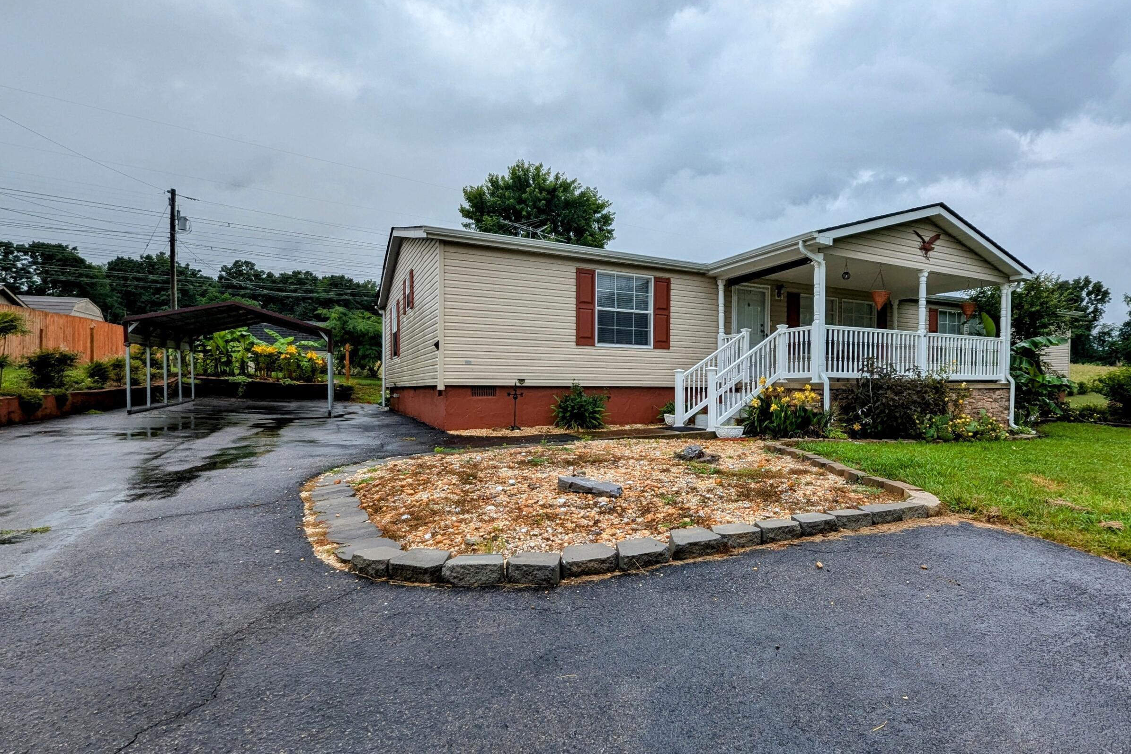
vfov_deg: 70.4
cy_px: 395
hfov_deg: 92.2
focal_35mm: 17
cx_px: 672
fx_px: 534
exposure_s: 1/1131
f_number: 2.2
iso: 46
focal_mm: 1.95
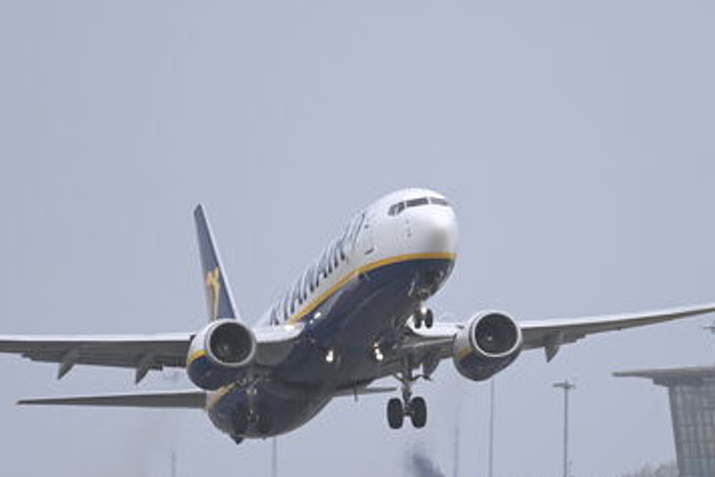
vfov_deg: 1.2
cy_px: 223
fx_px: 22223
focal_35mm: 1119
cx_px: 445
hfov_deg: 1.8
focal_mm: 500
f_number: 5.6
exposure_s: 1/4000
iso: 1000
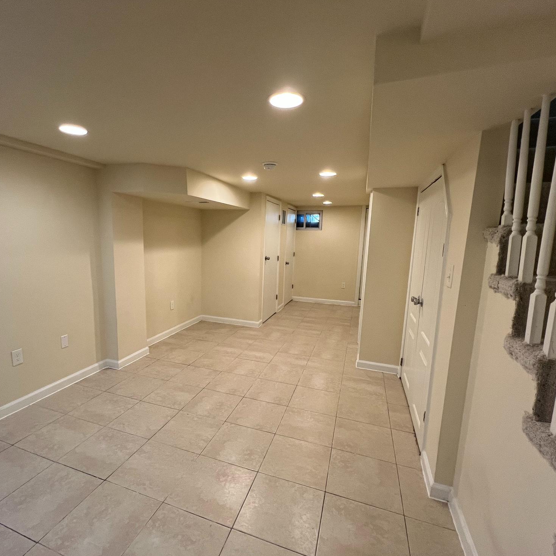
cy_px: 287
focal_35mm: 16
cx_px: 248
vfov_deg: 87.4
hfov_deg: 87.1
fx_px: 291
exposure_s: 1/120
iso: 160
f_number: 1.8
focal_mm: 1.57
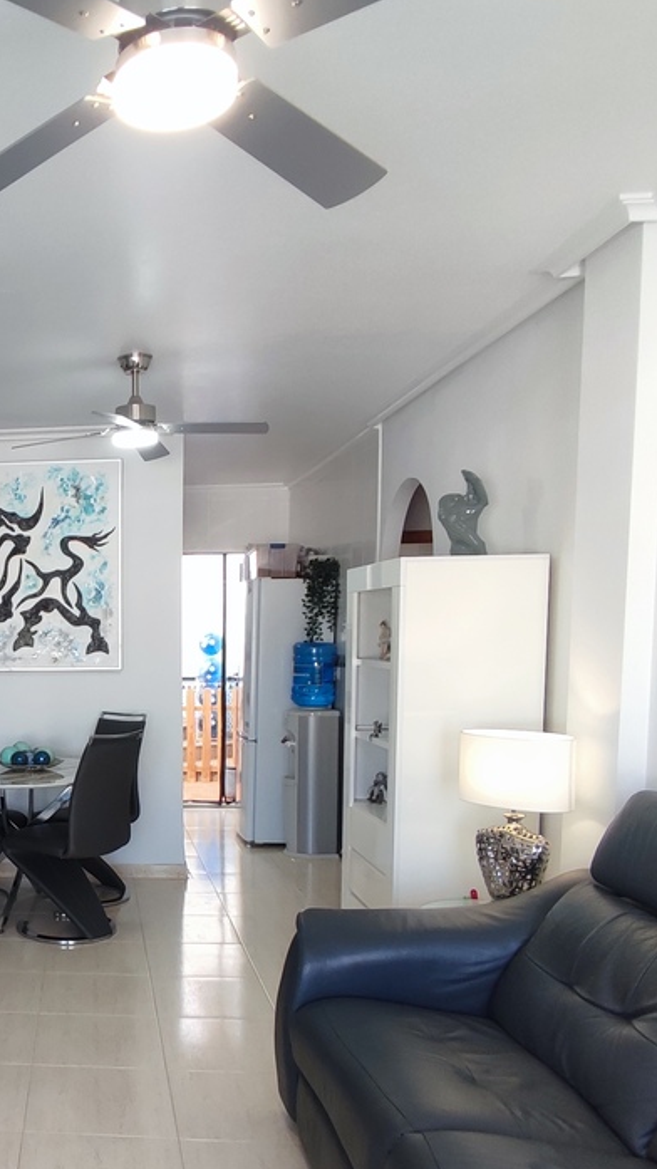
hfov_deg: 32.8
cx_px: -39
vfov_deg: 60.0
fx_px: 991
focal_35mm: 32
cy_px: 746
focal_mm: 1.65
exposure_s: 1/100
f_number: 2.2
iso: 139
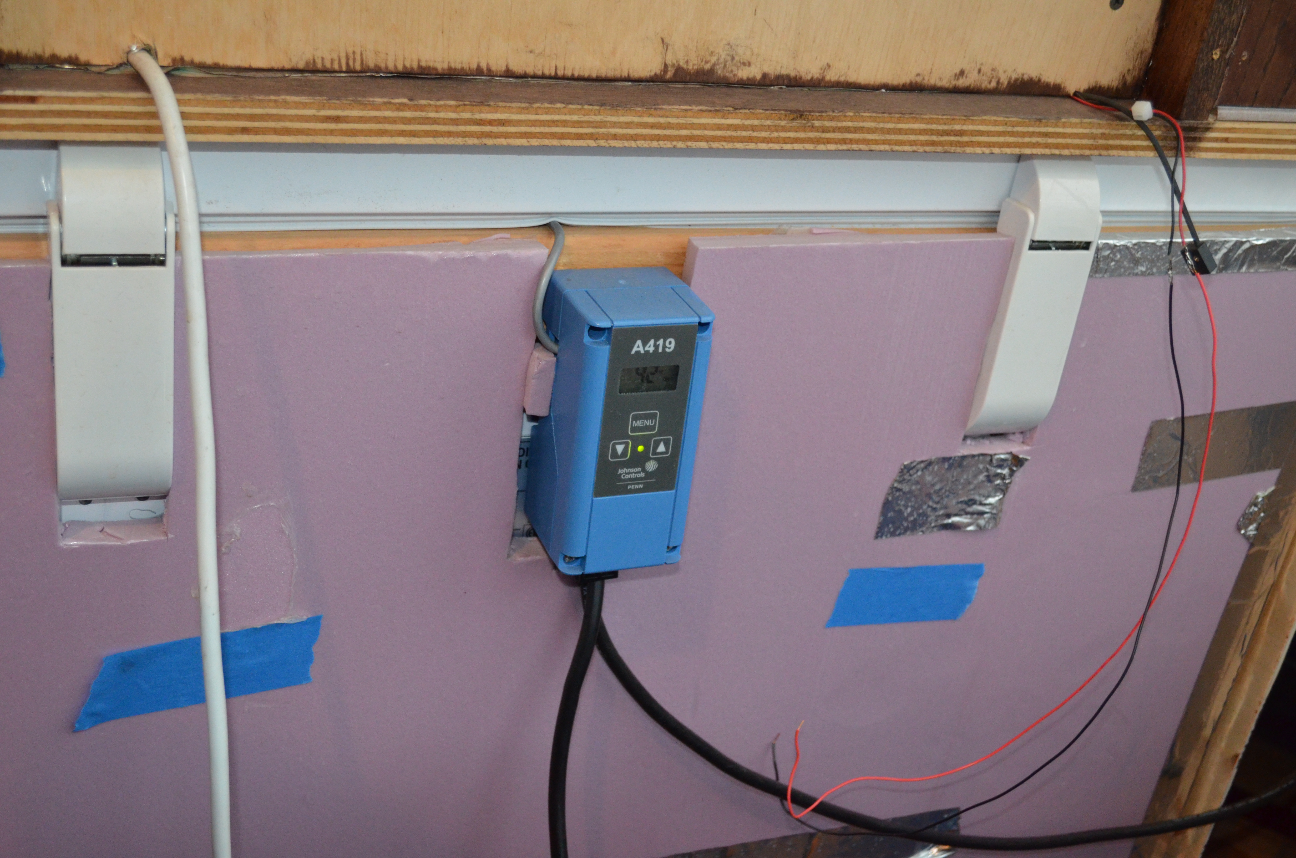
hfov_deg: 45.0
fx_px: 1563
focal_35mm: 44
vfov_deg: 30.7
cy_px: 429
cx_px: 648
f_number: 4.5
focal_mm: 29
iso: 2200
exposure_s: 1/60
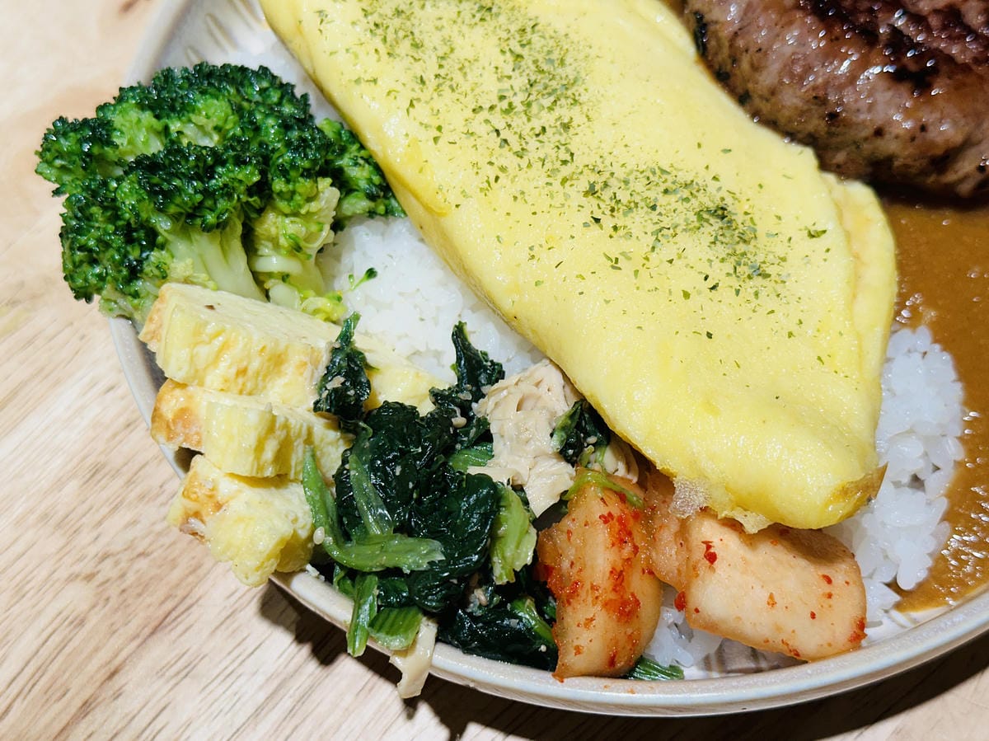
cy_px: 370
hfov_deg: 39.7
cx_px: 494
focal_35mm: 48
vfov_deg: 30.2
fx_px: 1371
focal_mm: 6.86
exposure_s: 1/120
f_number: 1.78
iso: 50
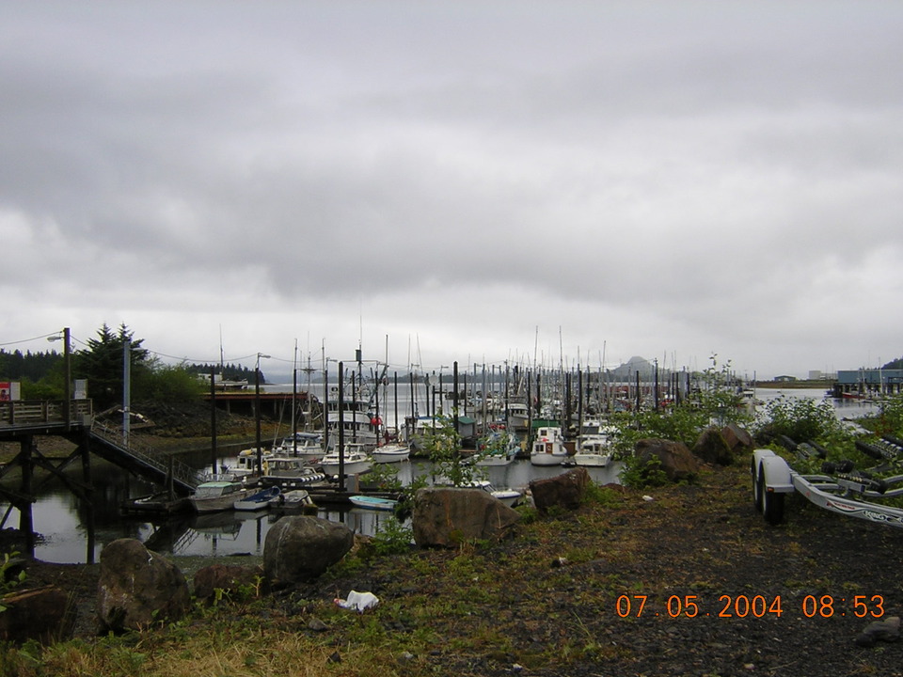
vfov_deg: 39.7
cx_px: 452
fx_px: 939
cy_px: 338
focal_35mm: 36
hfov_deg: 51.4
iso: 100
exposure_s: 1/219
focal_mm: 4.7
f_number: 5.2
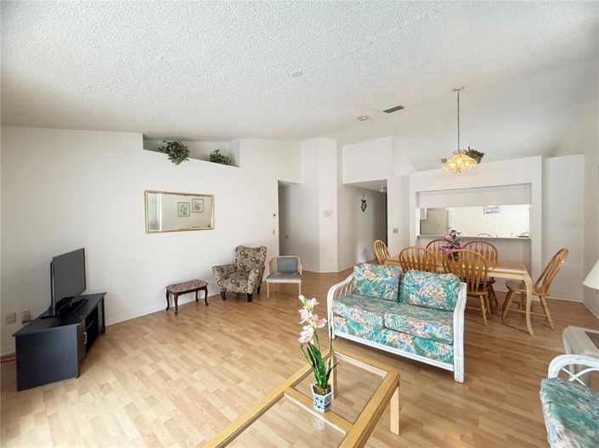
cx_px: 300
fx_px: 242
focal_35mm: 14
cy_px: 224
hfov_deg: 102.1
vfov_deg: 85.6
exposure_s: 1/60
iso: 400
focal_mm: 2.22
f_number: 2.2
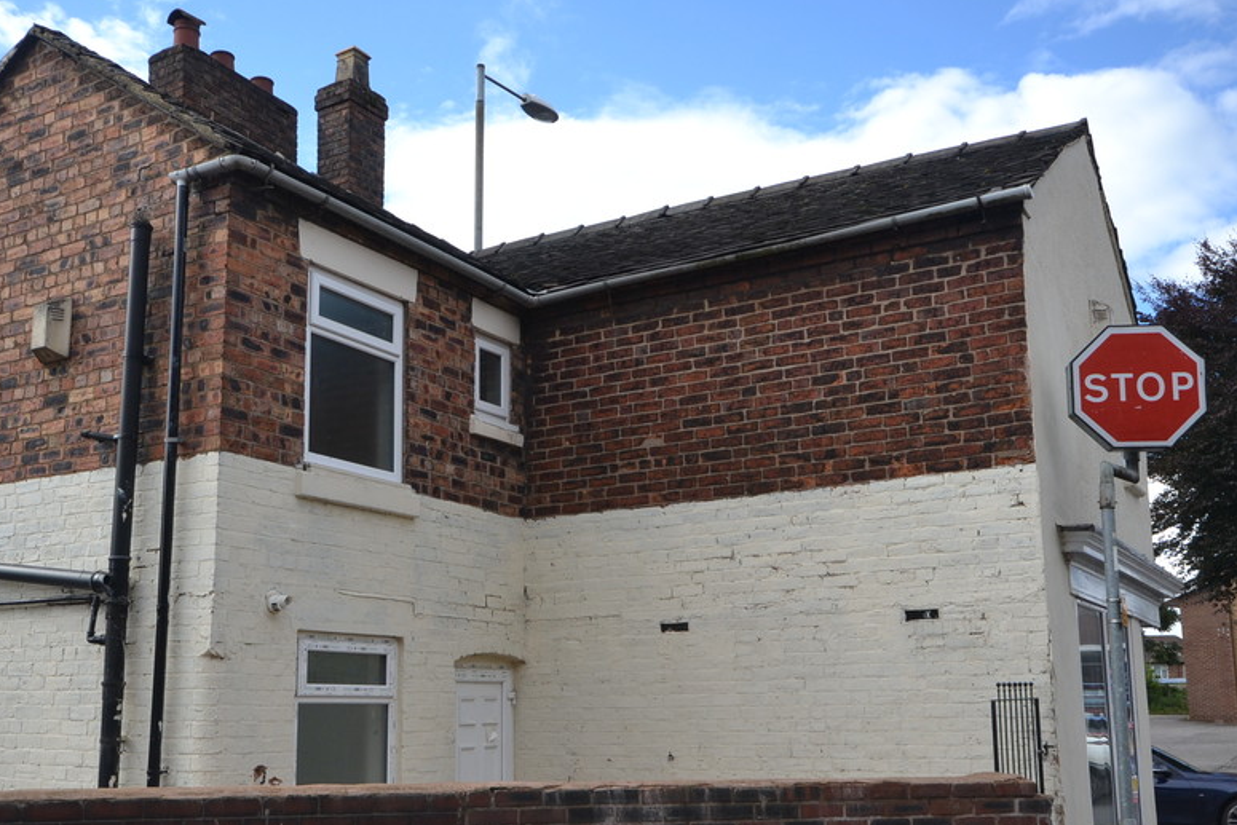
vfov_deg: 35.3
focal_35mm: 38
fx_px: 1294
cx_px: 551
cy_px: 473
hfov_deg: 51.0
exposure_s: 1/320
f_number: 9
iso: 400
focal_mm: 19
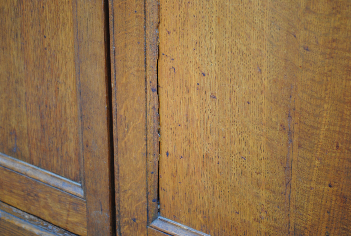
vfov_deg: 17.6
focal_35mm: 78
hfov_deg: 25.9
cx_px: 176
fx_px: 762
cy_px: 118
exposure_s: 1/40
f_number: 5.6
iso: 200
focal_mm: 52
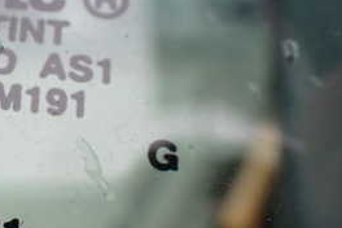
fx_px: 674
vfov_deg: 19.2
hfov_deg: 26.1
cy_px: 122
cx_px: -43
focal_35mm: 71
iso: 100
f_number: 3.2
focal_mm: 5.4
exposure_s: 1/250
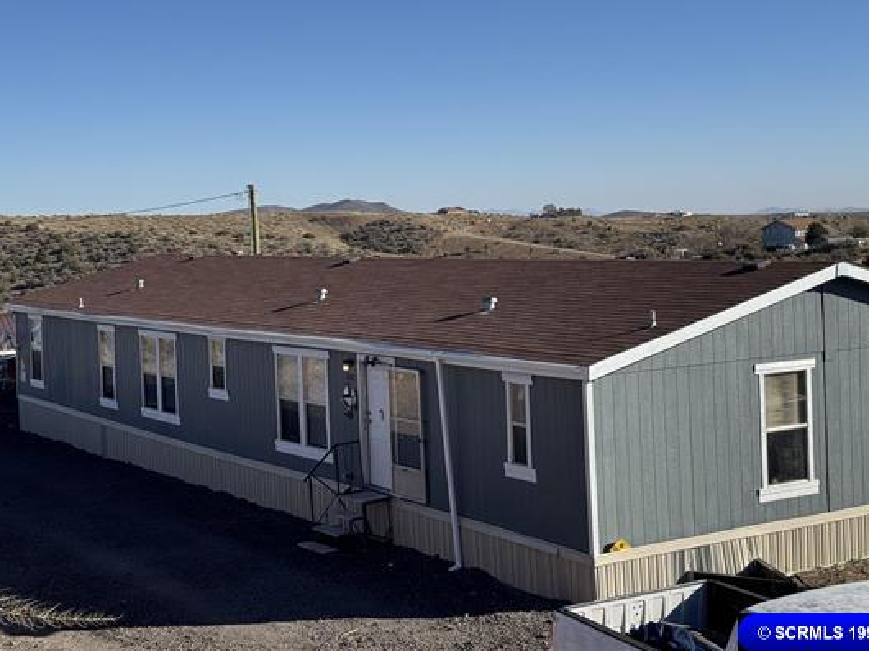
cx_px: 421
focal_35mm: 58
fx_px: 1455
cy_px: 259
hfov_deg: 33.2
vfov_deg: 25.2
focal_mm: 6.76
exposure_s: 1/5848
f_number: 1.78
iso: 64
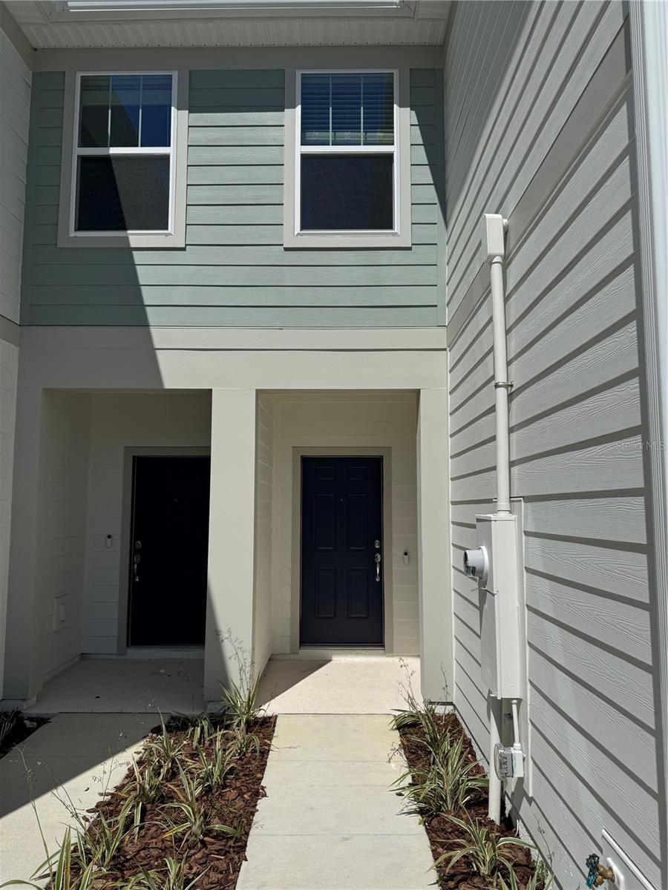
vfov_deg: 71.6
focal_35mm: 24
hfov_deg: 56.8
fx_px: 618
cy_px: 445
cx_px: 334
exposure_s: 1/12346
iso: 64
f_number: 1.78
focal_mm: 6.76
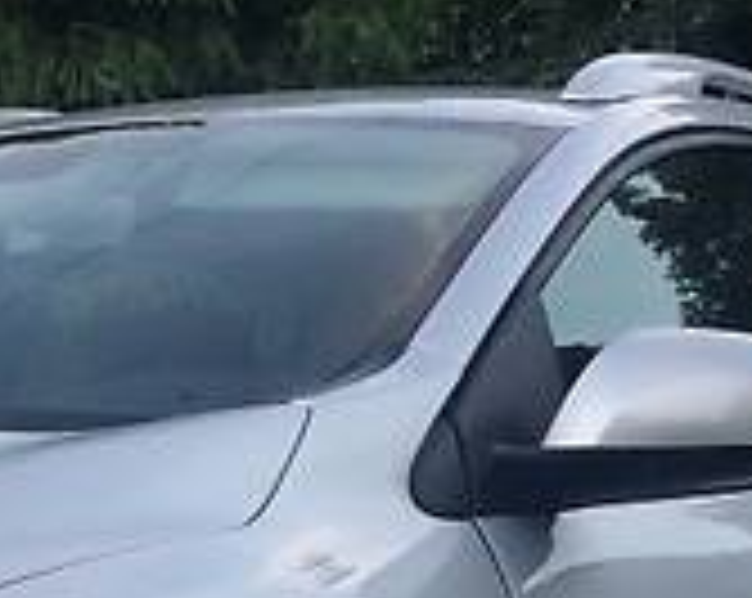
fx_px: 3022
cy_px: 760
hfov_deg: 13.8
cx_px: -117
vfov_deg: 11.1
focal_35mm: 136
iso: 40
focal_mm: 4.2
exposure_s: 1/50
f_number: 2.2
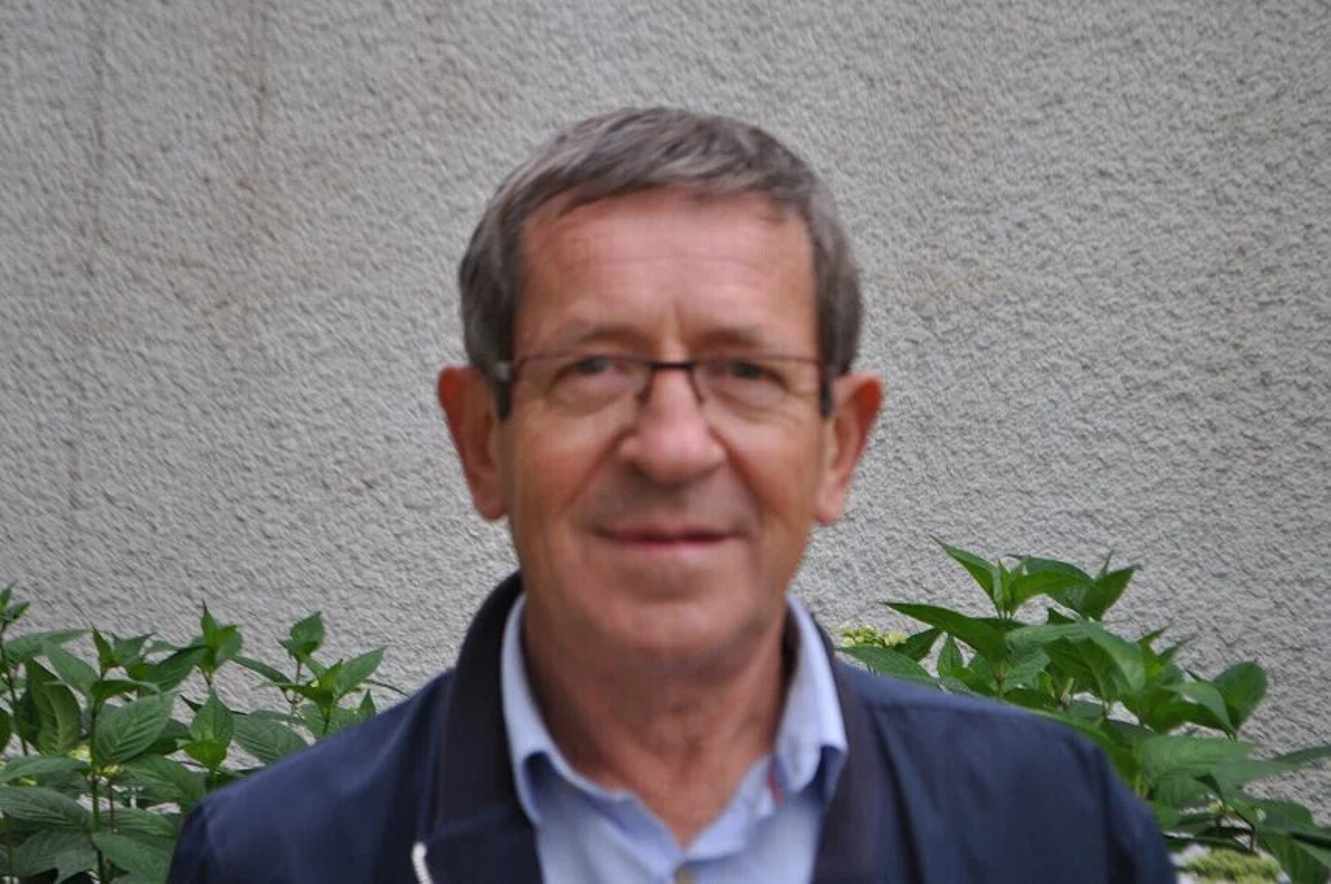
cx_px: 666
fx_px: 3047
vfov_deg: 16.5
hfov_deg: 24.6
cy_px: 442
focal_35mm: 82
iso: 200
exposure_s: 1/40
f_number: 5.6
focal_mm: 55
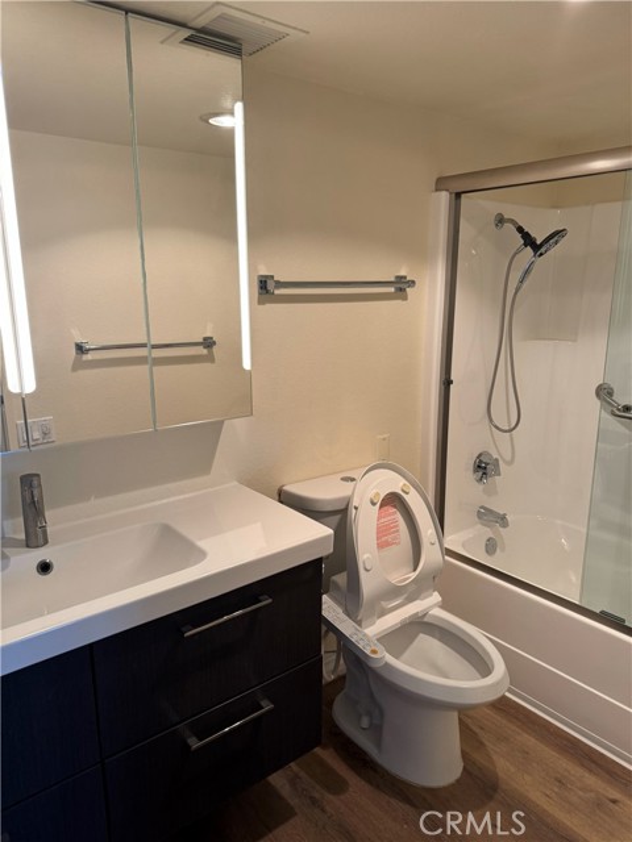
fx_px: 584
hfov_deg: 56.8
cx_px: 316
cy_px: 421
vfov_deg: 71.6
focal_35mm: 24
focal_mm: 6.76
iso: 160
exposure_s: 1/120
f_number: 1.78
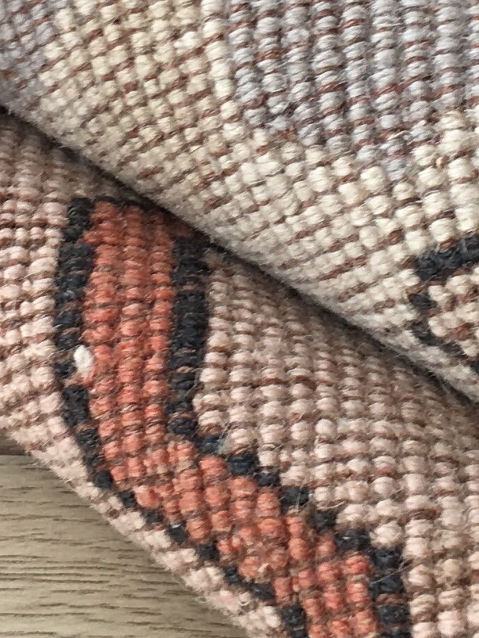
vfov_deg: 15.2
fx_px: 2343
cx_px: 112
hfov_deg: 11.6
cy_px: -22
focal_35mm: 127
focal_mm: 4.15
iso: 25
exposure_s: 1/114
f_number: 2.2
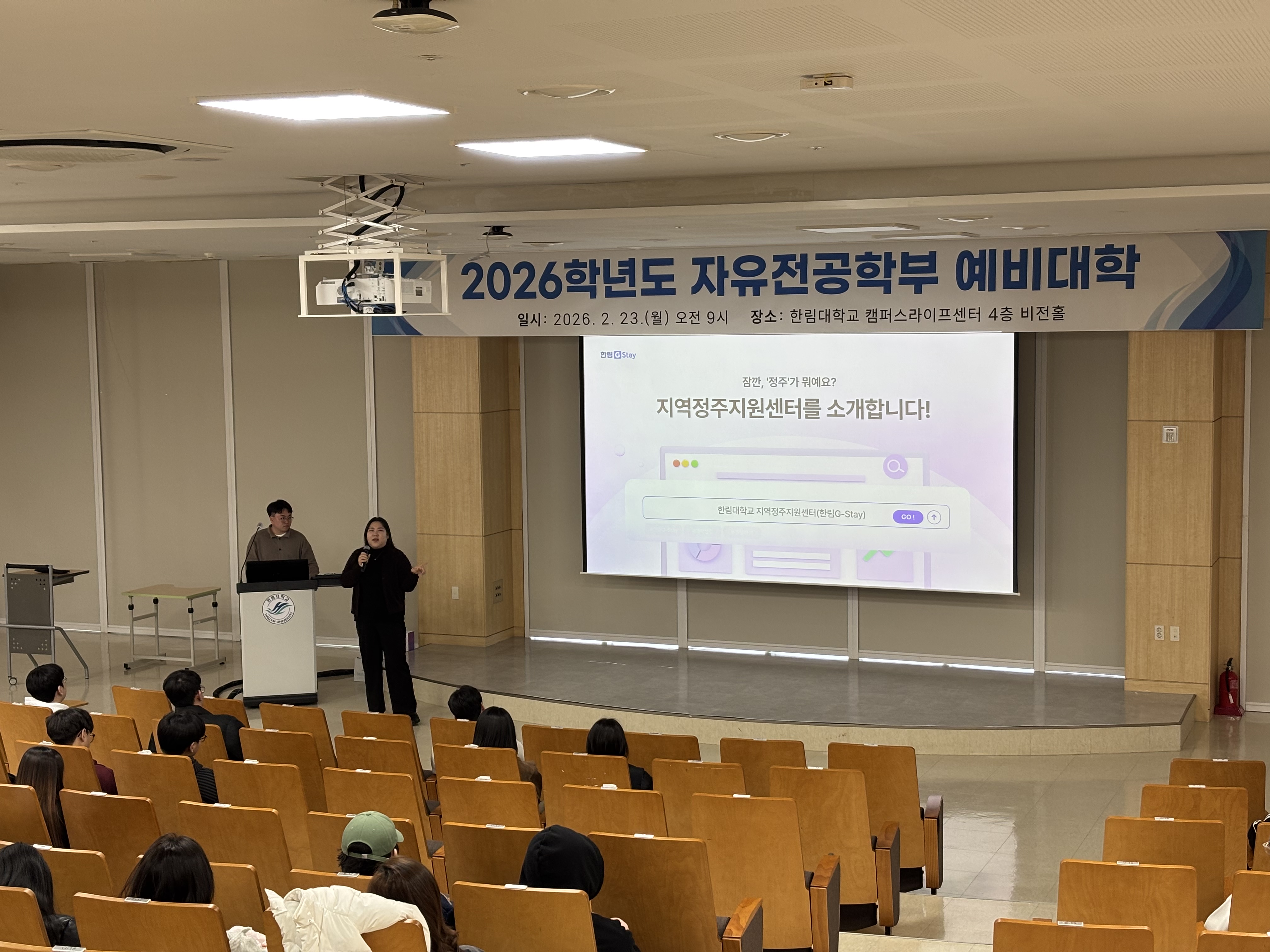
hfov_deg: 36.8
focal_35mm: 52
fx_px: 1908
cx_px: 635
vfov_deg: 28.0
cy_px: 476
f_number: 1.6
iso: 80
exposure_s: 1/60
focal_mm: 5.96
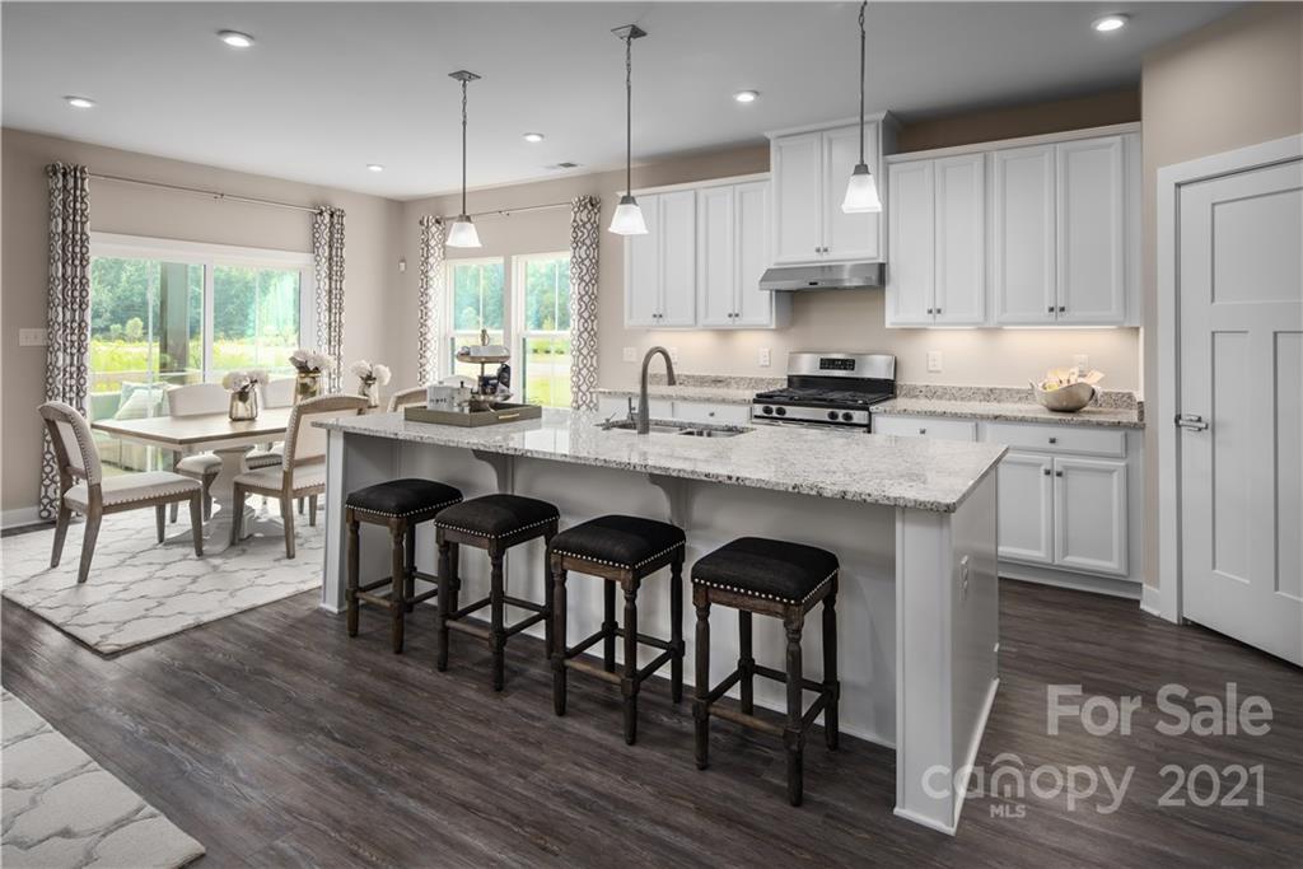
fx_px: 688
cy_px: 434
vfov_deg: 64.6
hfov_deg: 86.9
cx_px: 652
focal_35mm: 19
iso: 200
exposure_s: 1/250
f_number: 8
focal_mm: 19
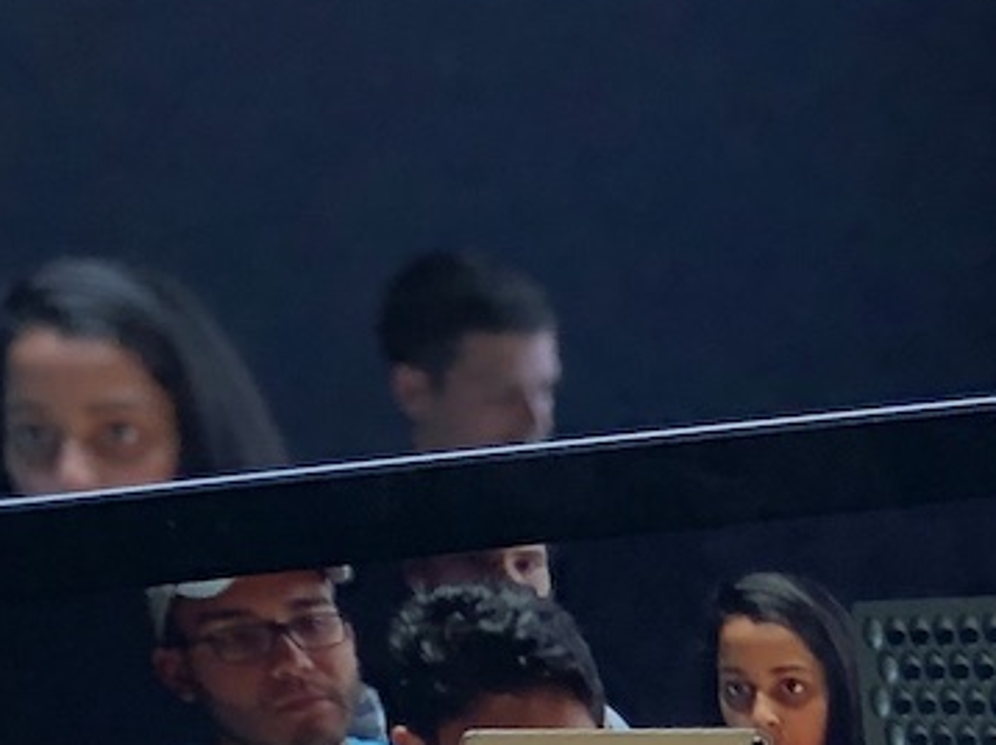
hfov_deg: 15.3
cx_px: 1502
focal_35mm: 119
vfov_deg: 11.8
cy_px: 1187
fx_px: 3422
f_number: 1.8
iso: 40
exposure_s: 1/120
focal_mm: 4
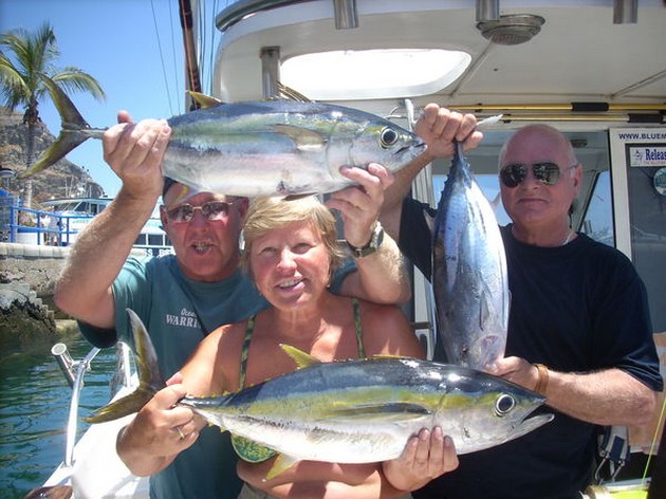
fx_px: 712
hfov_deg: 50.2
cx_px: 333
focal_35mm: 37
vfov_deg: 38.6
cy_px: 250
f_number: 2.8
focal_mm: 6.2
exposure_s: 1/439
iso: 64
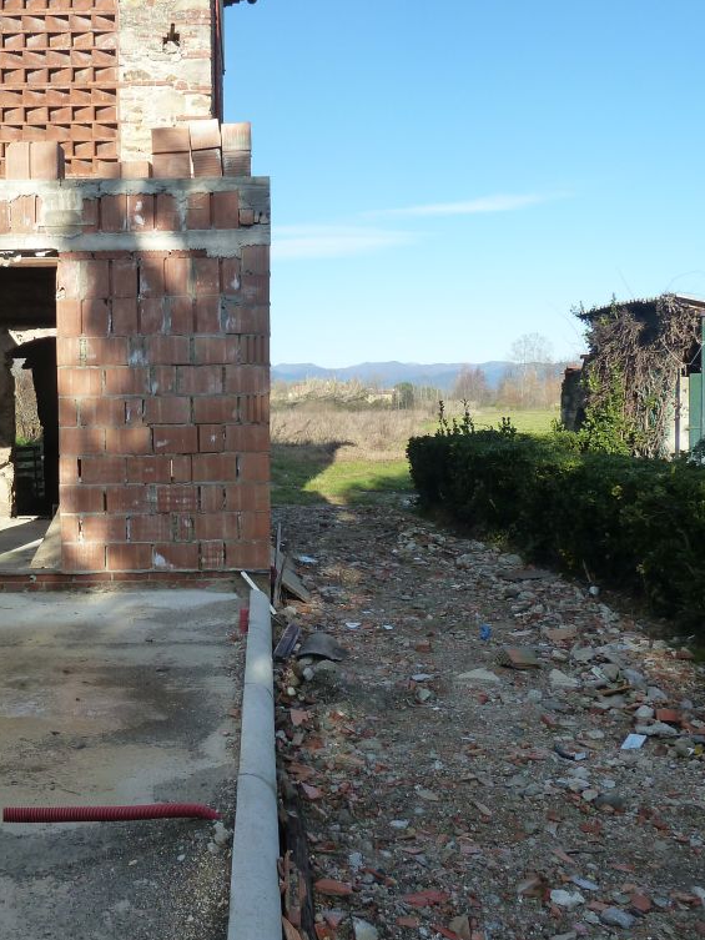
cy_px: 469
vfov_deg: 54.0
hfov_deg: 40.3
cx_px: 156
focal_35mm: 34
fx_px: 923
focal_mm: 4.1
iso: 125
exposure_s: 1/320
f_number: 4
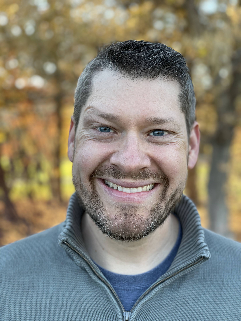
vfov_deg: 36.8
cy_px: 160
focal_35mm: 52
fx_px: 483
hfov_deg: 28.0
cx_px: 120
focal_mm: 6
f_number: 2
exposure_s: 1/122
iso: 40
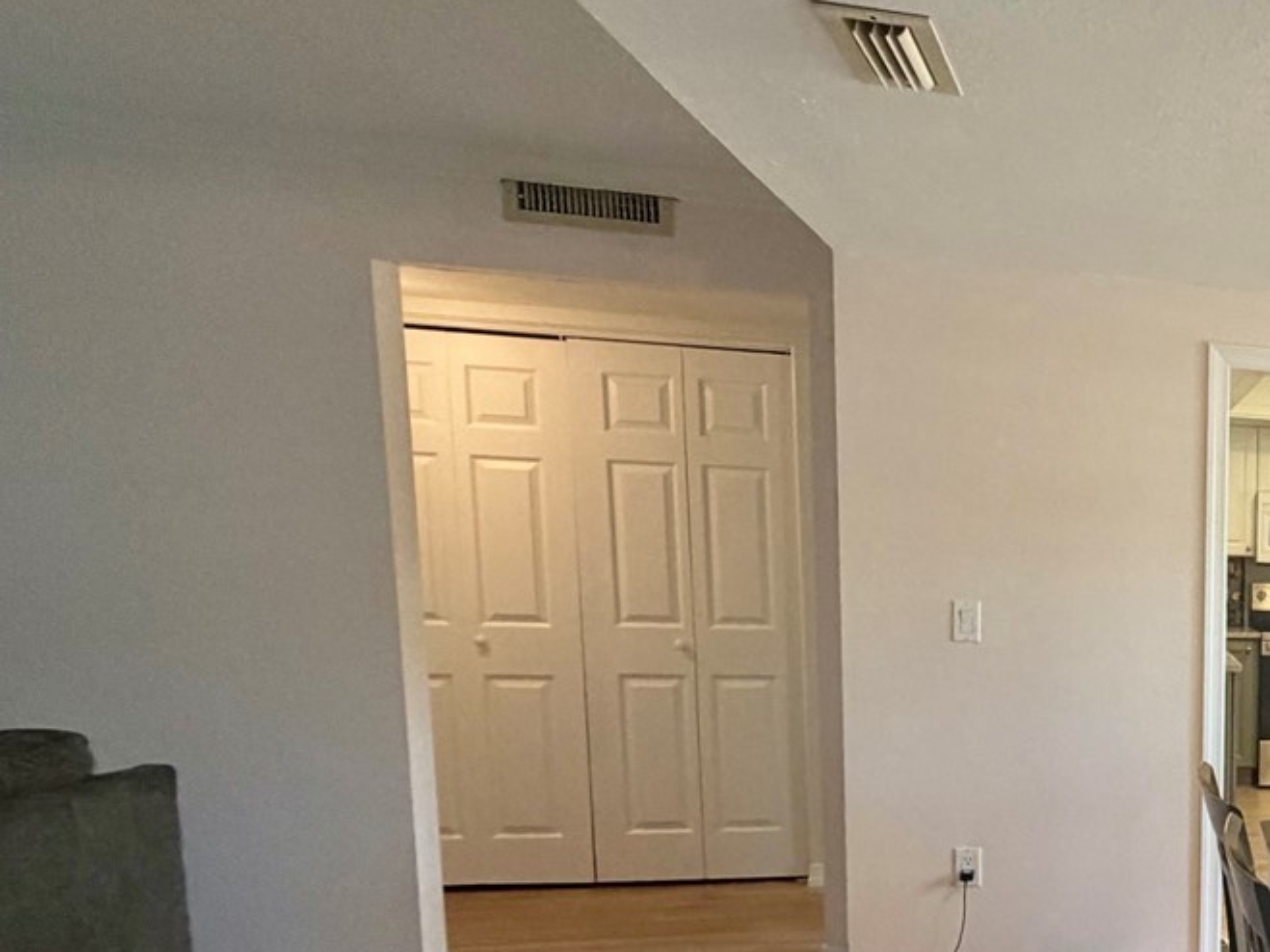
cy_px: 715
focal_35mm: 34
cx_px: 1480
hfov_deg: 40.3
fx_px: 1247
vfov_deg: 40.6
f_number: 2.2
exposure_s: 1/120
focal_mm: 2.22
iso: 250
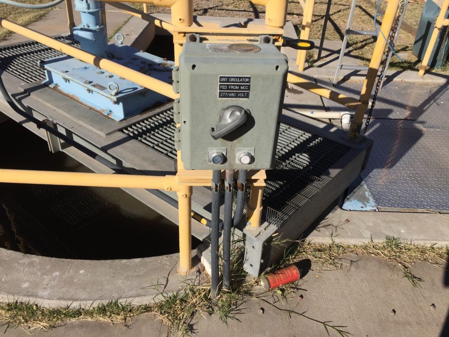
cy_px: 168
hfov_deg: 61.7
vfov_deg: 48.2
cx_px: 224
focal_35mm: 29
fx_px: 376
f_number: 2.2
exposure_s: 1/3300
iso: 32
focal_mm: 4.15
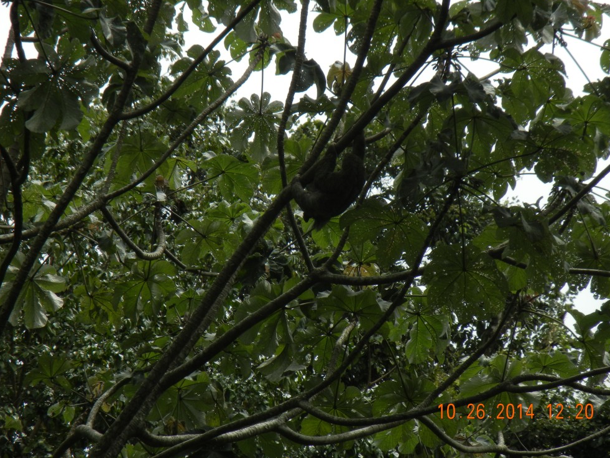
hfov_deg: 6.3
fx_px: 5516
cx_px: 314
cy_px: 222
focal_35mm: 313
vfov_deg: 4.8
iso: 160
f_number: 5.6
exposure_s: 1/700
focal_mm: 54
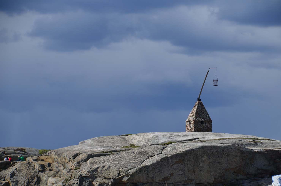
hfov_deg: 10.6
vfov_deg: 7.0
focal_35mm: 195
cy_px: 93
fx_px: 1519
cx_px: 140
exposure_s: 1/400
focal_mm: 130
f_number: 10
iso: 100
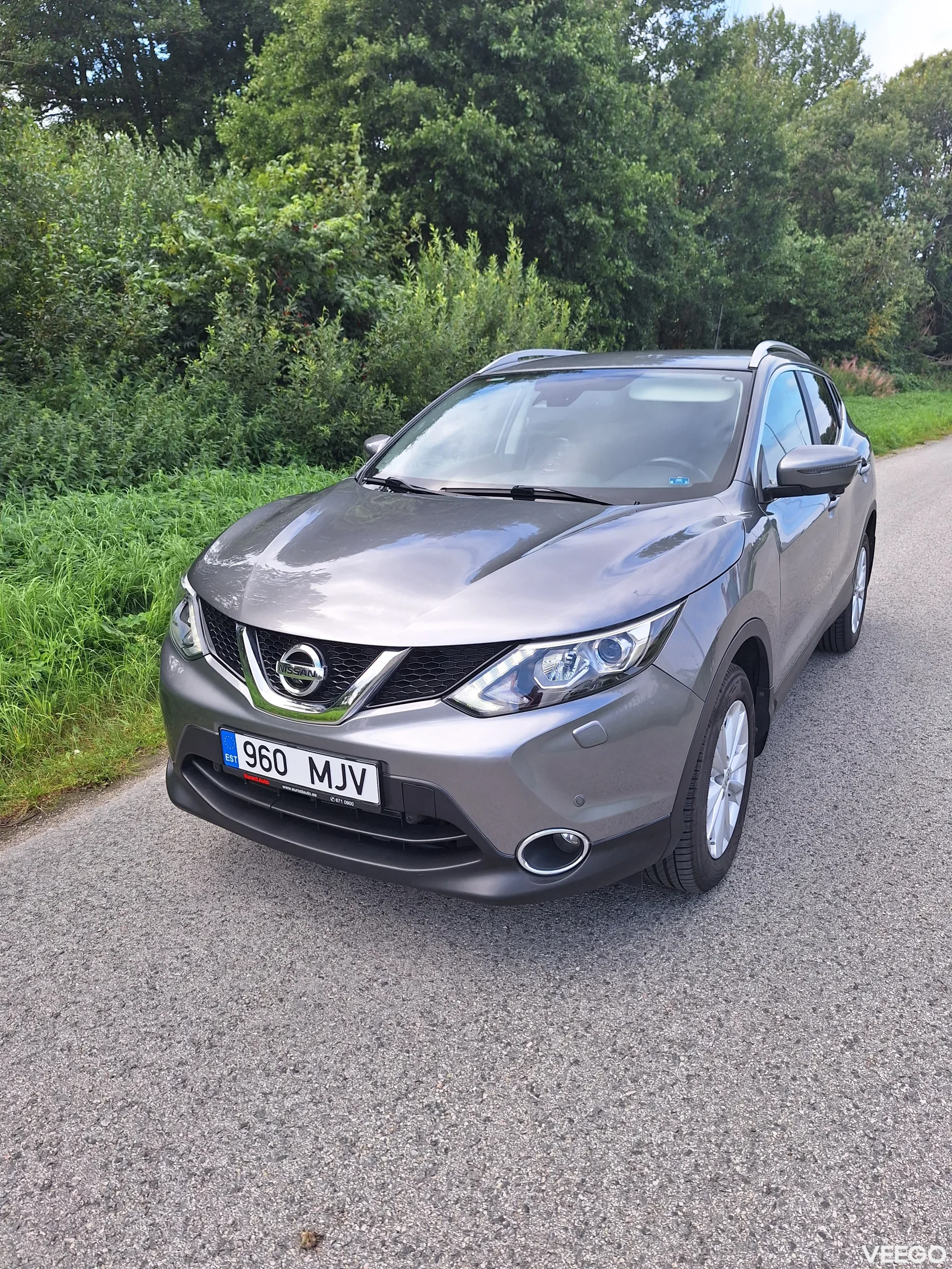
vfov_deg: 73.9
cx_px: 476
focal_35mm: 23
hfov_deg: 58.9
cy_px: 634
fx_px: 843
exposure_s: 1/962
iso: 40
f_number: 1.8
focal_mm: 5.54
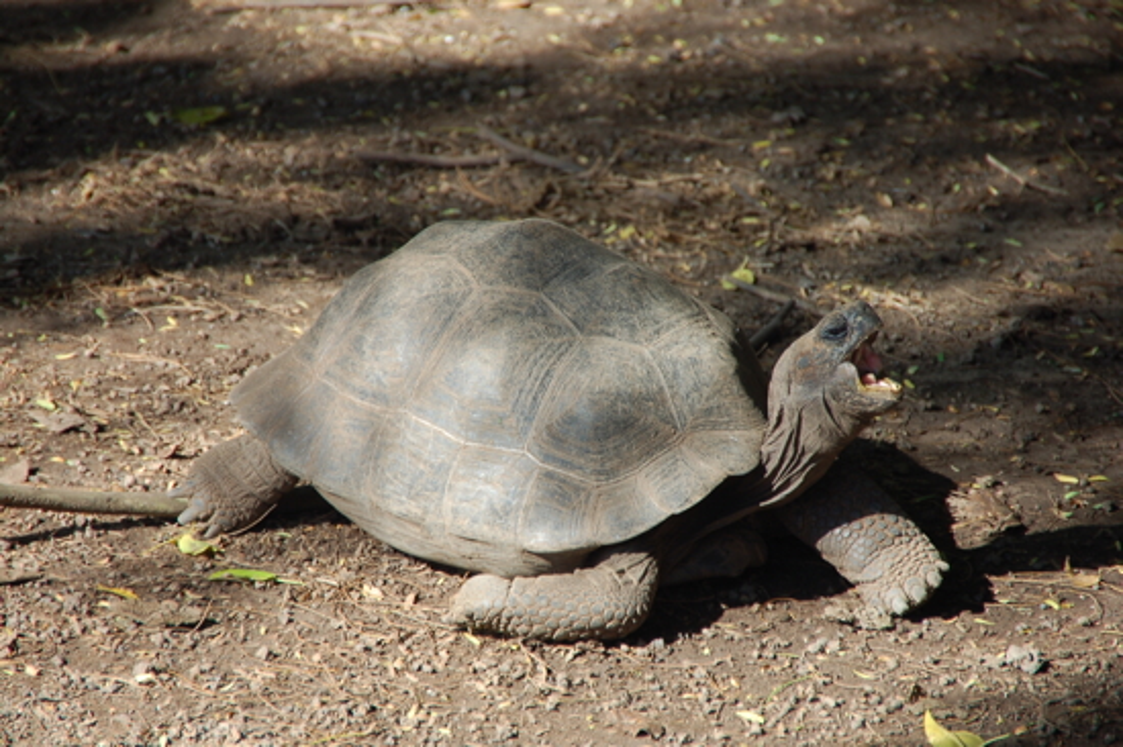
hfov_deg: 5.5
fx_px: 11690
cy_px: 374
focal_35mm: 375
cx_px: 562
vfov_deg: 3.7
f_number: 6.3
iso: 200
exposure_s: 1/160
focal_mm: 250
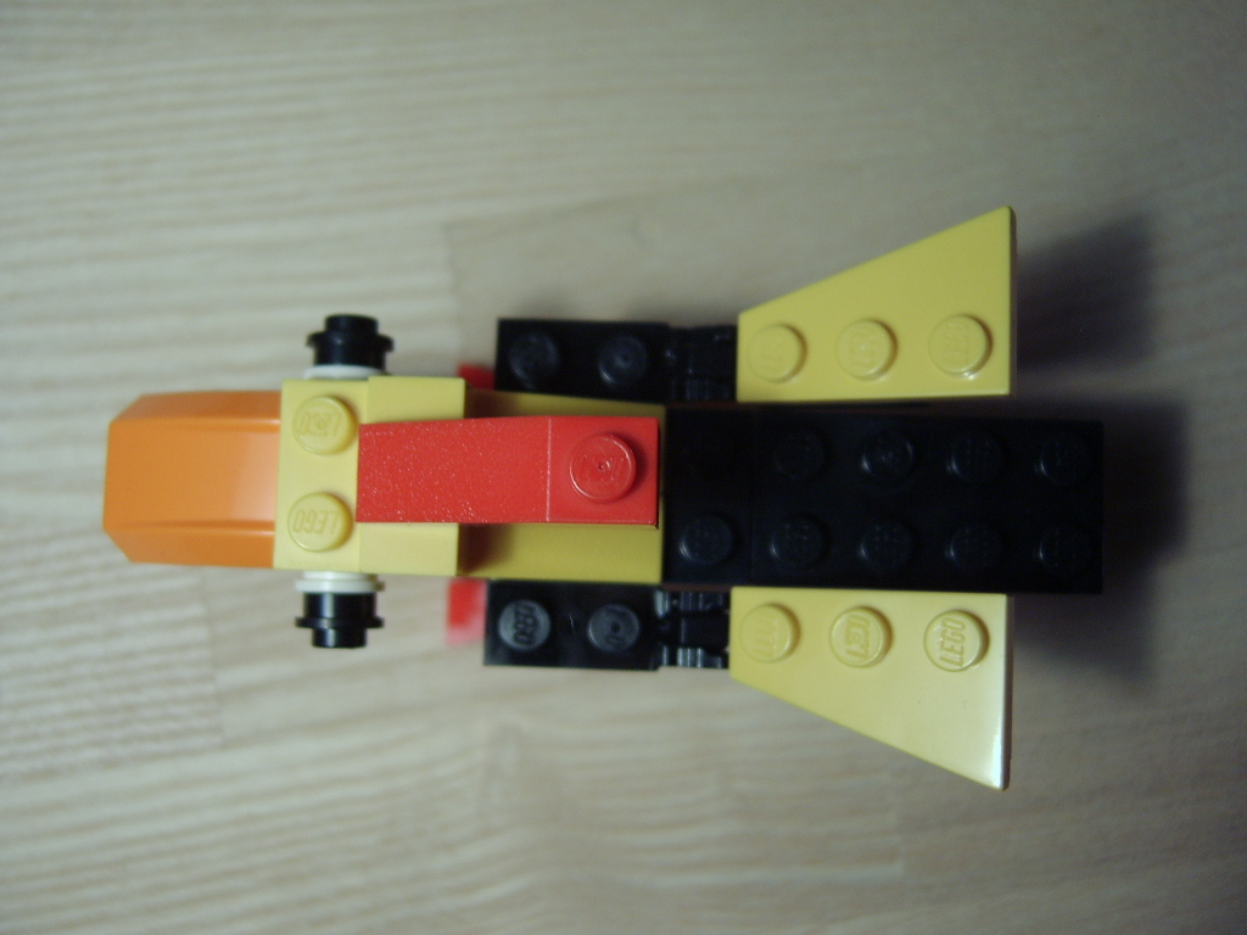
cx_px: 624
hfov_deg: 58.4
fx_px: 1117
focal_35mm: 31
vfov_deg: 45.4
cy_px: 468
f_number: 2.7
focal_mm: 8.13
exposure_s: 1/38
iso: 100
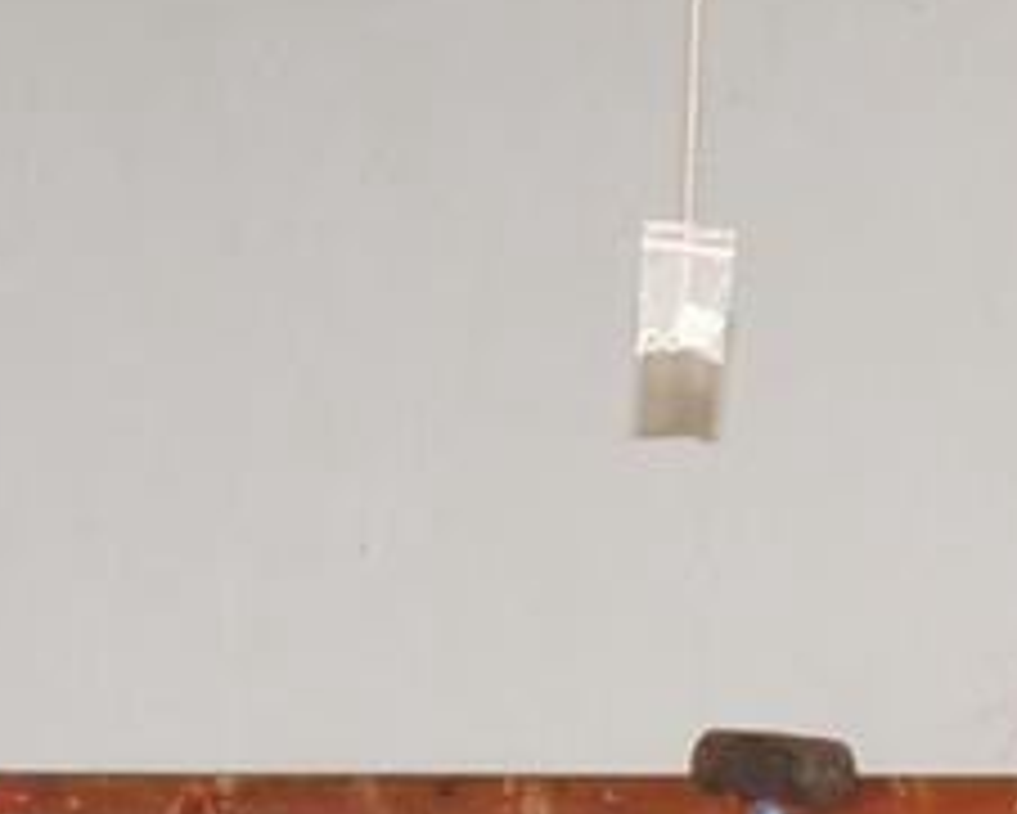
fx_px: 6896
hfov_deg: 8.4
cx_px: 216
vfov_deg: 6.6
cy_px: 1300
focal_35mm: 229
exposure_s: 1/60
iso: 250
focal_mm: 18
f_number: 5.6
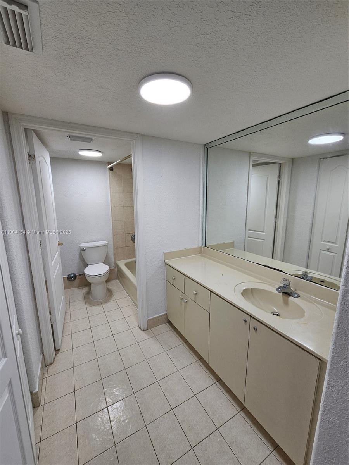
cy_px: 232
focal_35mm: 13
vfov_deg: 106.2
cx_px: 174
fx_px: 175
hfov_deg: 89.9
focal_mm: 2.2
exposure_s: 1/60
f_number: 2.2
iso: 50
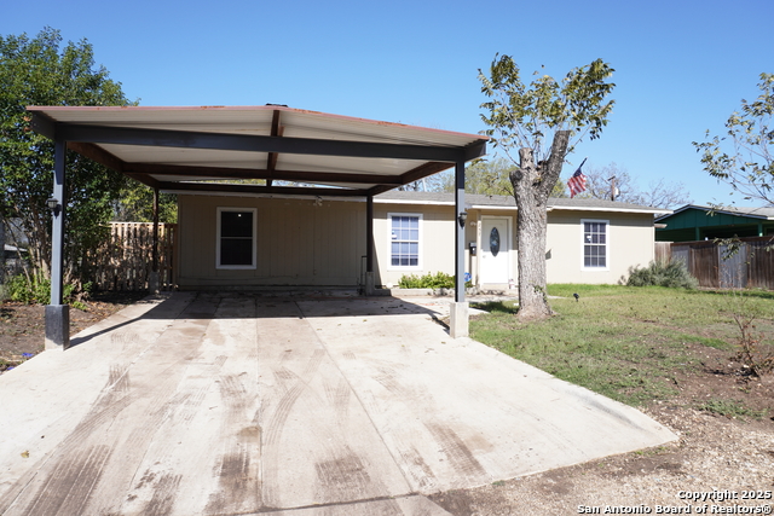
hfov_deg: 70.4
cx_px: 387
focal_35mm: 26
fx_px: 548
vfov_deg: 50.4
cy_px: 258
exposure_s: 1/160
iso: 100
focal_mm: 17
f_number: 9
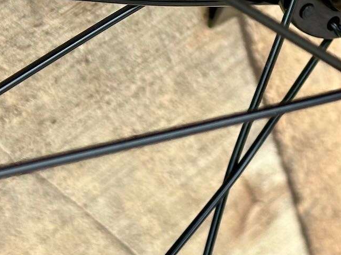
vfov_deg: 10.4
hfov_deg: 13.4
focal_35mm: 143
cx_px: 430
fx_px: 1409
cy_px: 75
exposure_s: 1/762
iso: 64
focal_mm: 6.86
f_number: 1.78
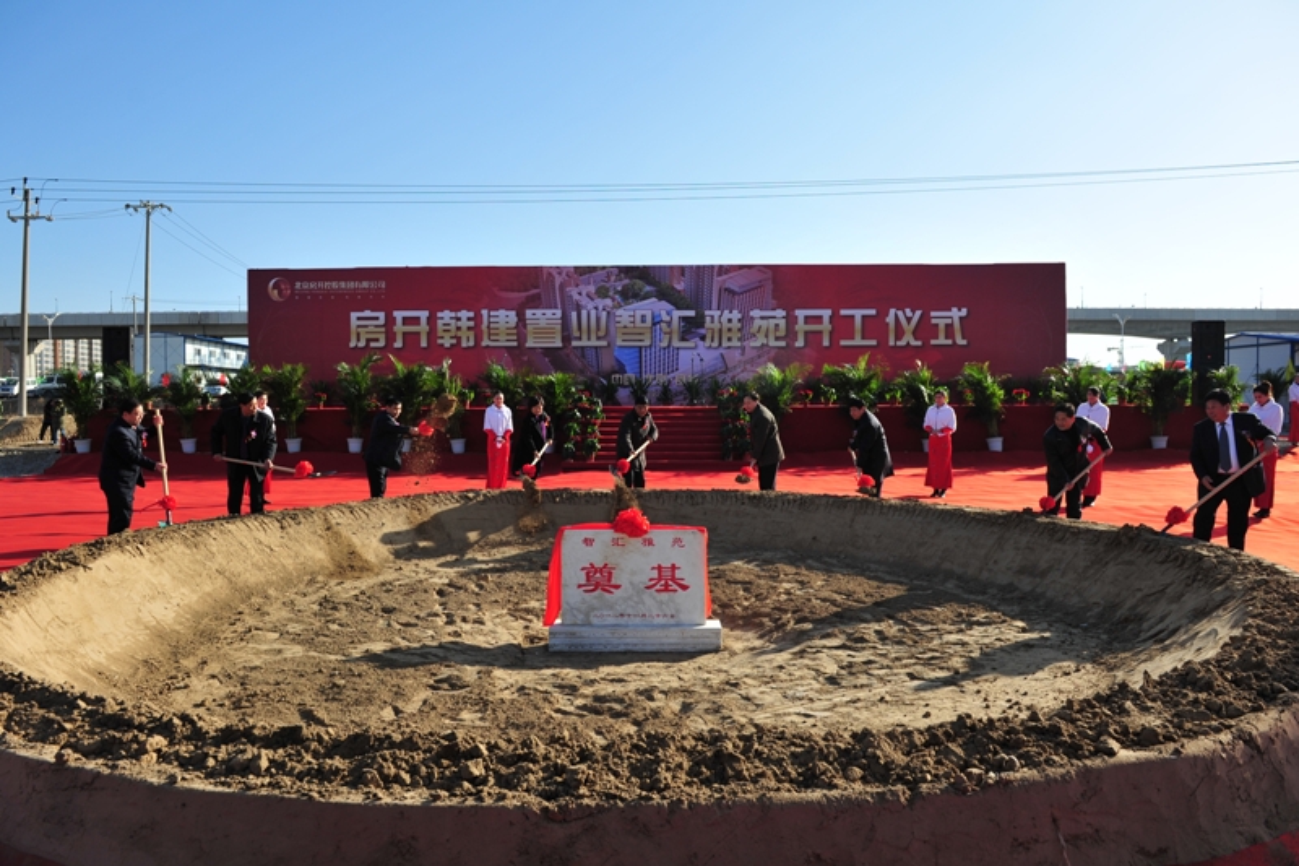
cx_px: 650
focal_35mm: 24
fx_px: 866
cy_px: 433
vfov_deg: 53.1
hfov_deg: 73.8
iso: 200
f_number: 5.6
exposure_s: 1/640
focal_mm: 24
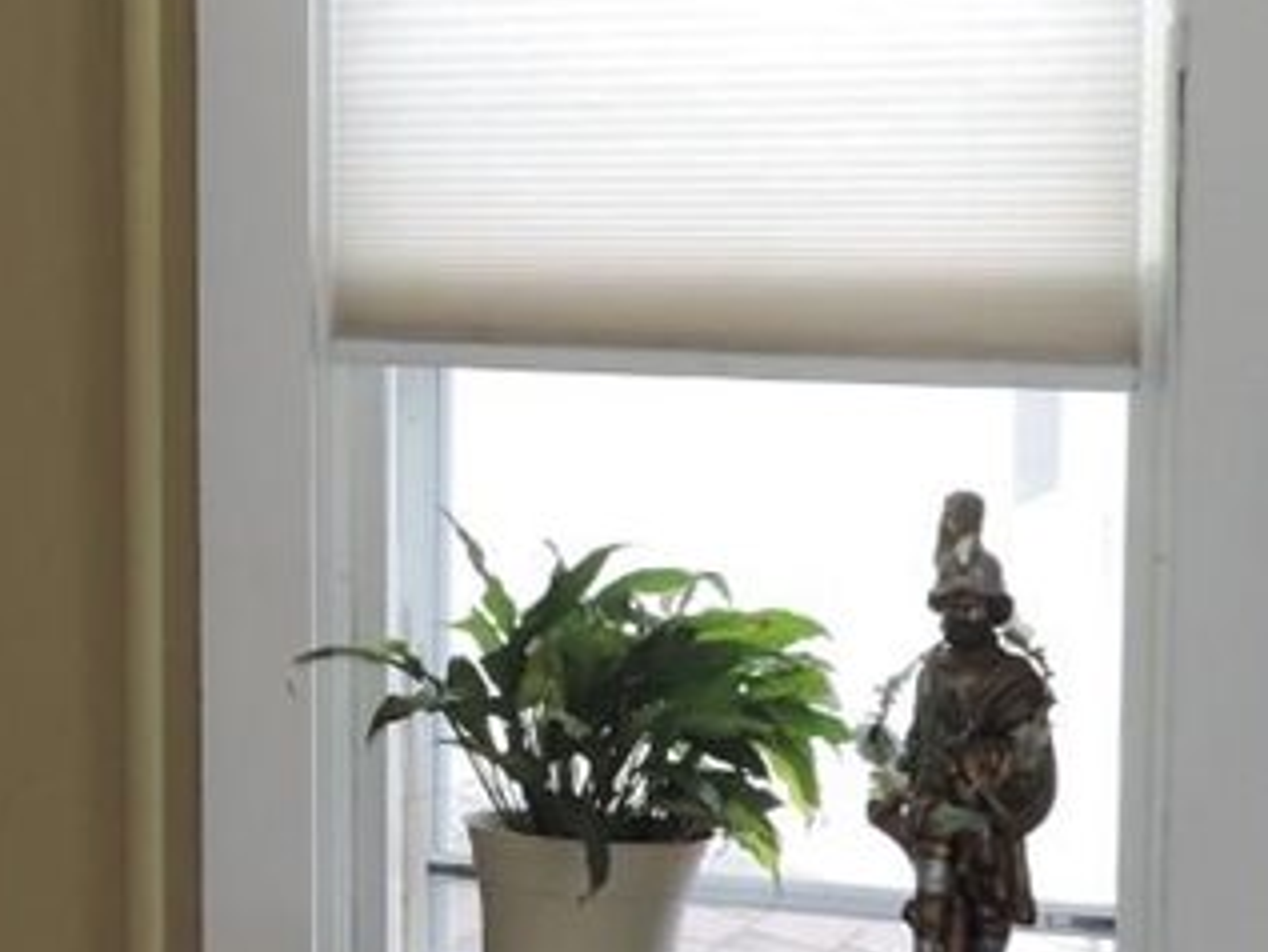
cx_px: 216
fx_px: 3555
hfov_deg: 20.0
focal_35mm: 97
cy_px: 608
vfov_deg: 15.2
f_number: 3
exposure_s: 1/40
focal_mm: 4.3
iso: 110
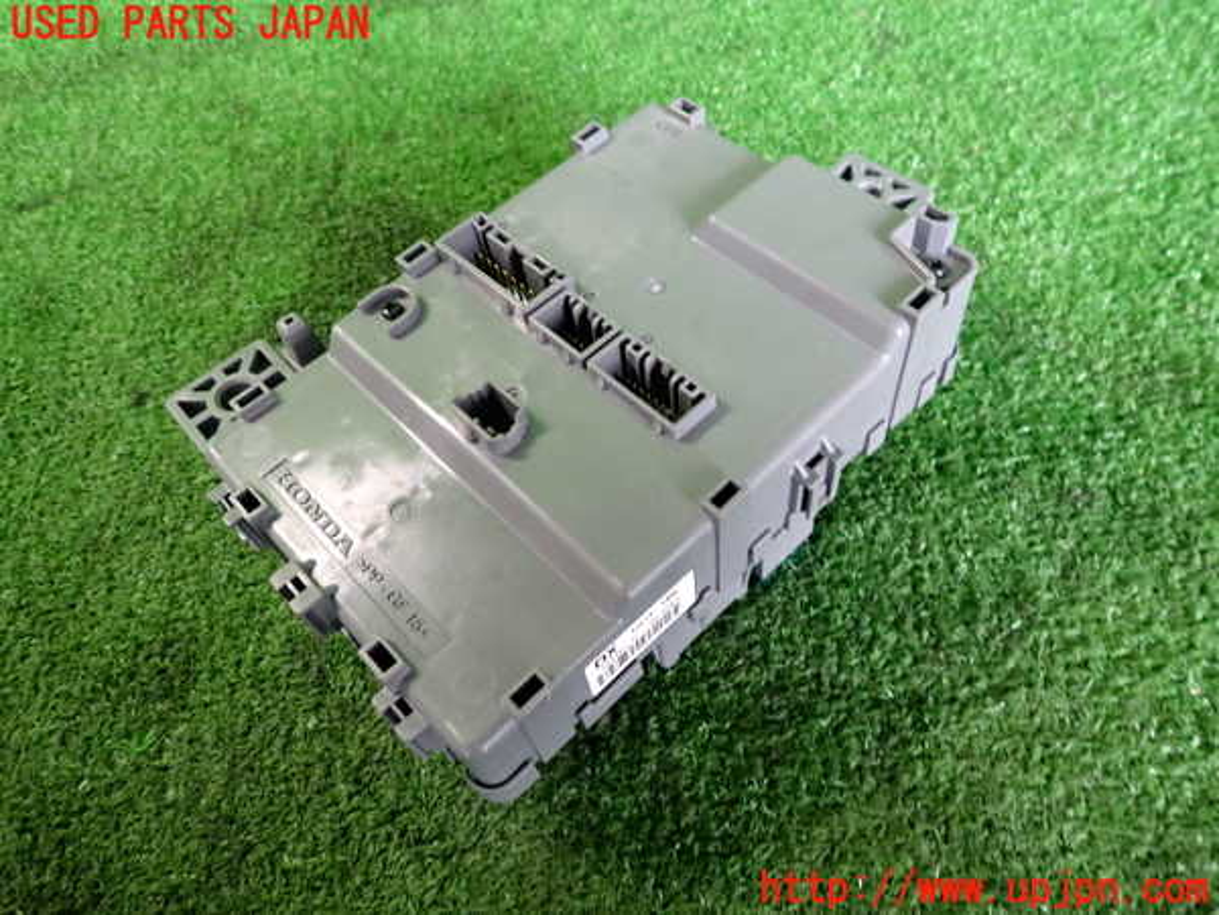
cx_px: 610
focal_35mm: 25
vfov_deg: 54.9
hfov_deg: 69.4
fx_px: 880
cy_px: 458
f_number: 2
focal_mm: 4.5
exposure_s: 1/30
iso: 400
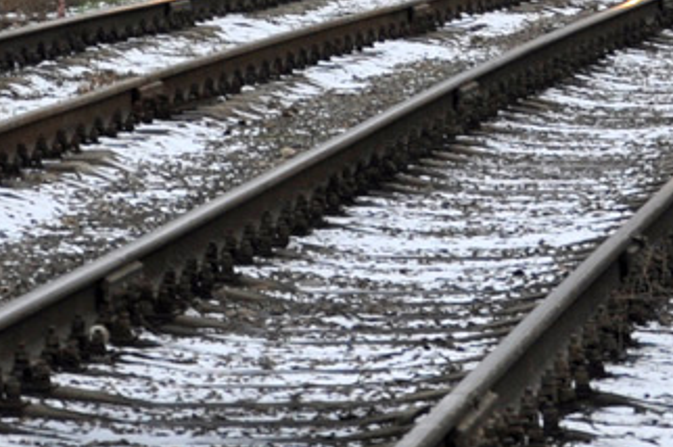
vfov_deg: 3.6
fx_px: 7059
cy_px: -454
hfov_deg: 5.4
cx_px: 719
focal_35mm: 378
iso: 400
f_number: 5.3
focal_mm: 58
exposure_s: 1/250
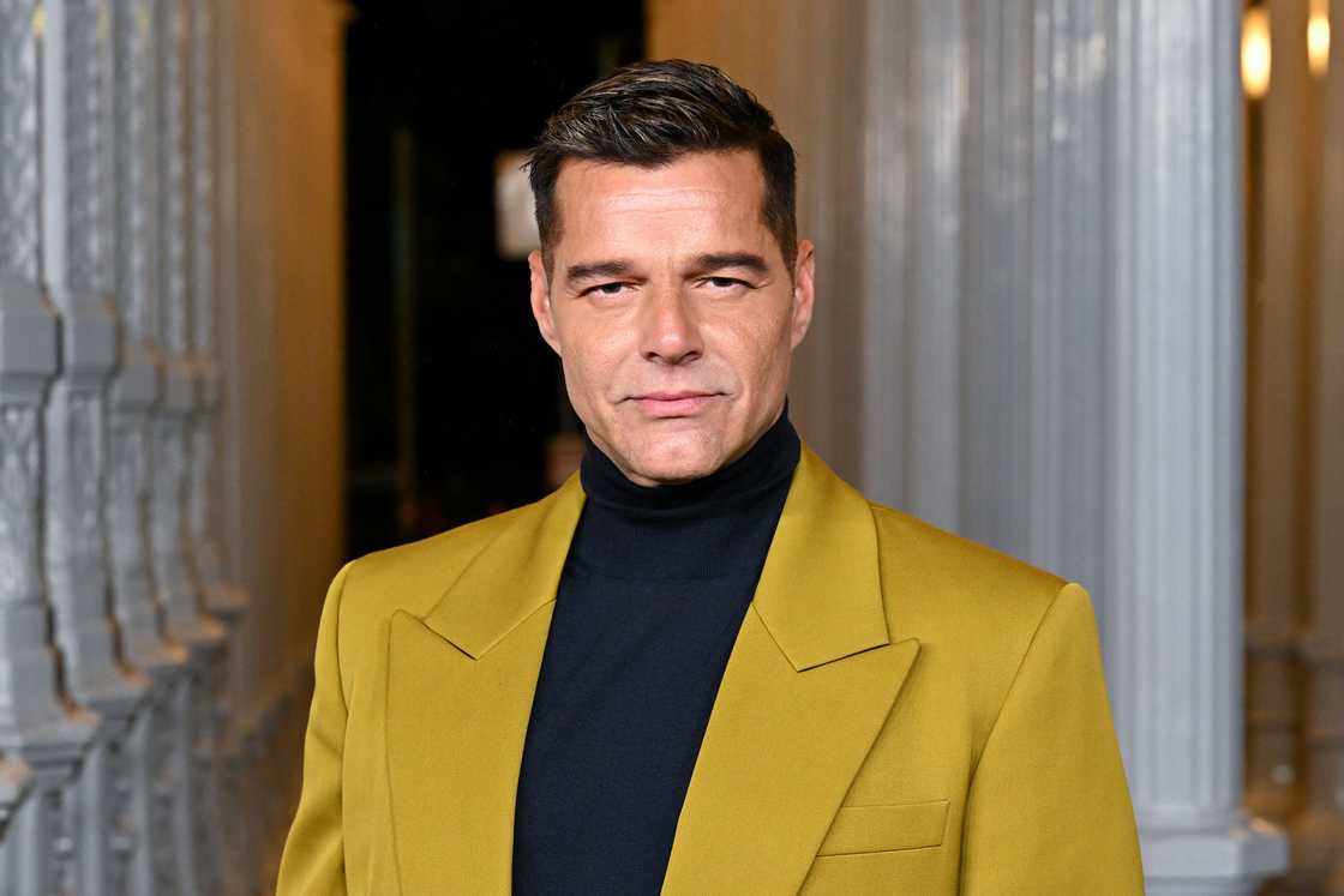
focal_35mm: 70
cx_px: 672
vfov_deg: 19.5
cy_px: 448
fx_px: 2613
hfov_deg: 28.8
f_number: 5
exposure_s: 1/400
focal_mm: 70
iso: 3200
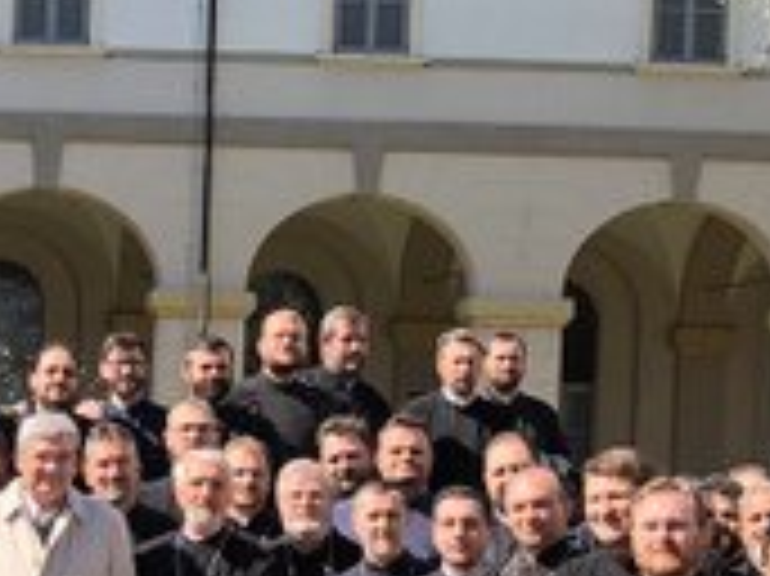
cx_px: -153
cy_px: 603
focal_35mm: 131
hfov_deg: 14.6
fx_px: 2912
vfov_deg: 11.2
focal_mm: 4
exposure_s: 1/623
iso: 20
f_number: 1.8
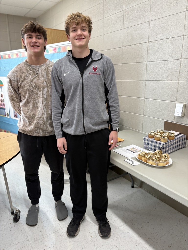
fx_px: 188
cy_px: 125
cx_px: 94
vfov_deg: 67.3
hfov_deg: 53.1
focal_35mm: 26
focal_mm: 5.96
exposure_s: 1/75
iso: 100
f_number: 1.6
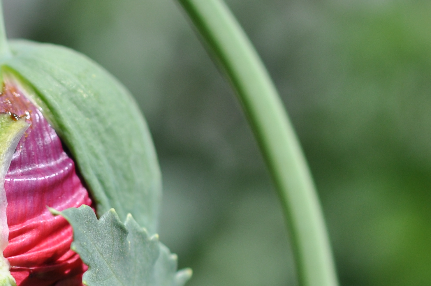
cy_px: 258
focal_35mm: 174
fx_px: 2080
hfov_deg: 11.7
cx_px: -10
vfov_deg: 7.8
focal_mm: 40
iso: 200
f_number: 3
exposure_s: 1/4000
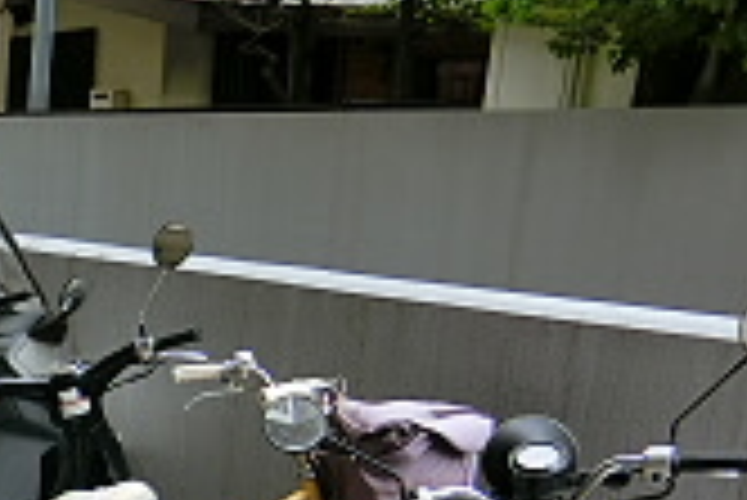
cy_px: 624
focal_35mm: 69
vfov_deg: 18.6
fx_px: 1433
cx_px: -227
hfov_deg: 25.2
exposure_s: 1/125
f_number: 2.8
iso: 100
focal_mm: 5.4
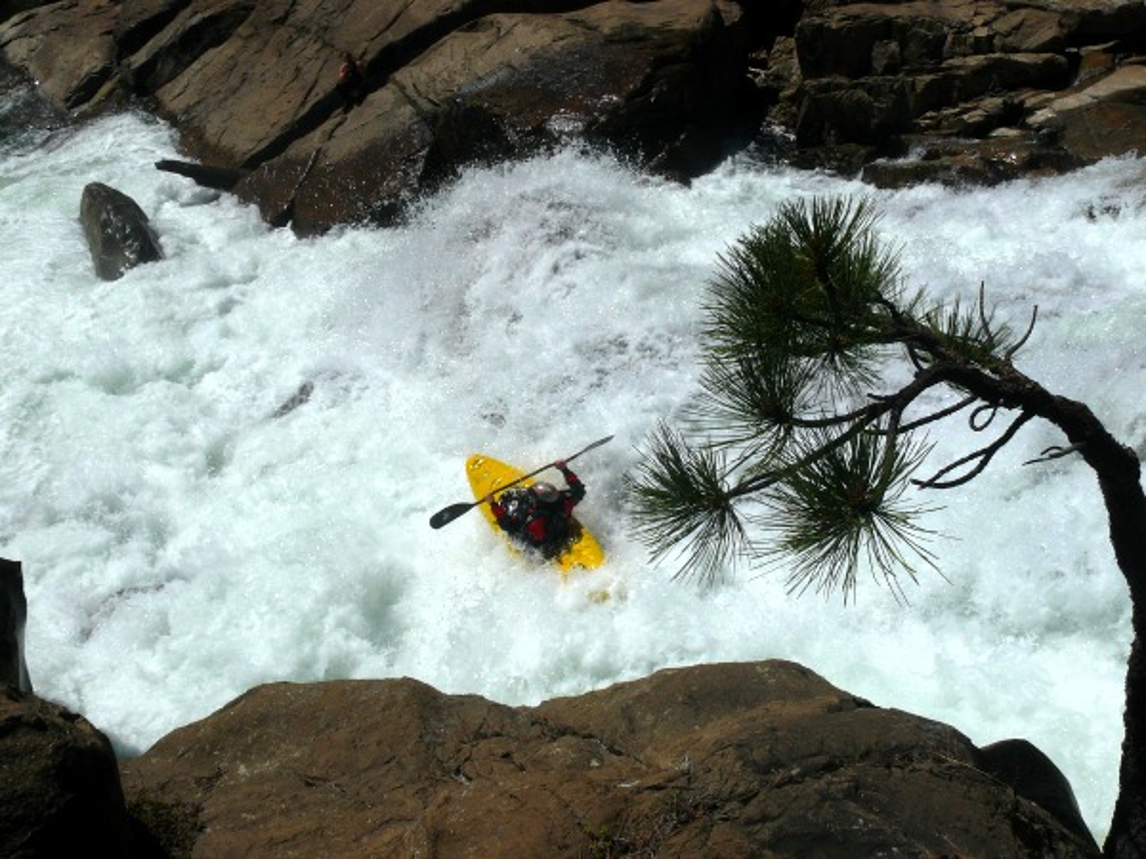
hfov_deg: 52.6
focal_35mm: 35
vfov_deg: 40.7
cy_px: 430
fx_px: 1159
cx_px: 573
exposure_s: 1/800
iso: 100
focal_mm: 7.4
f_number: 11
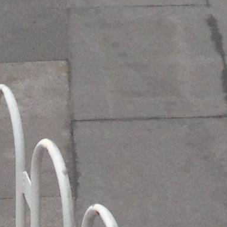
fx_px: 1862
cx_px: 167
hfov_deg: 7.0
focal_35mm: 251
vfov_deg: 6.1
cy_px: -609
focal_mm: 4.13
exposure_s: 1/304
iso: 50
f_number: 2.4
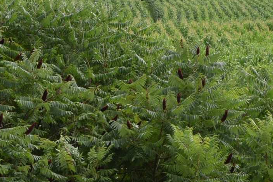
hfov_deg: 6.5
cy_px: 104
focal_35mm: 314
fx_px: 2382
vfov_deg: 4.4
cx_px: 338
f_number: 8
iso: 100
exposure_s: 1/200
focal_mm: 48
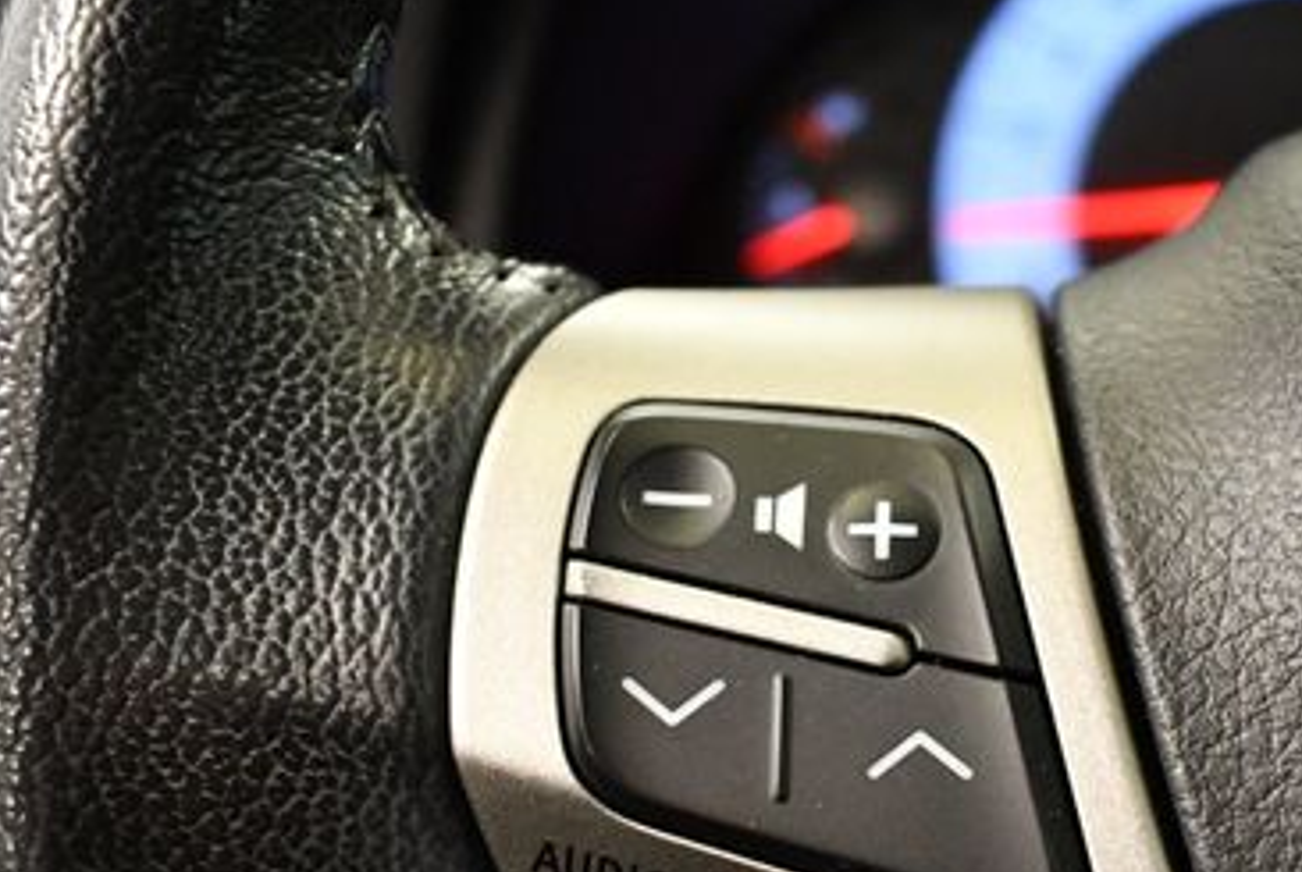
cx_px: 850
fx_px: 2281
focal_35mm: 63
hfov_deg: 31.6
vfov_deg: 21.4
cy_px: 687
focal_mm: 18
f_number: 3.5
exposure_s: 1/100
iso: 3200
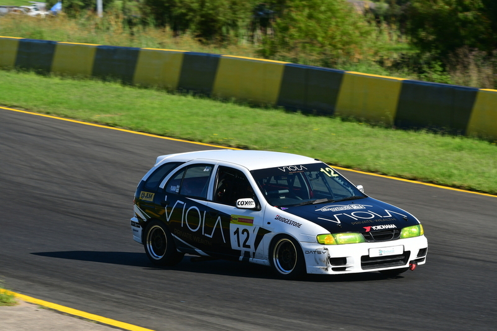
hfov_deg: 6.9
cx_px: 248
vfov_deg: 4.6
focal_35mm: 300
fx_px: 4141
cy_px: 166
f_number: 11
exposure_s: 1/320
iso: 250
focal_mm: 200
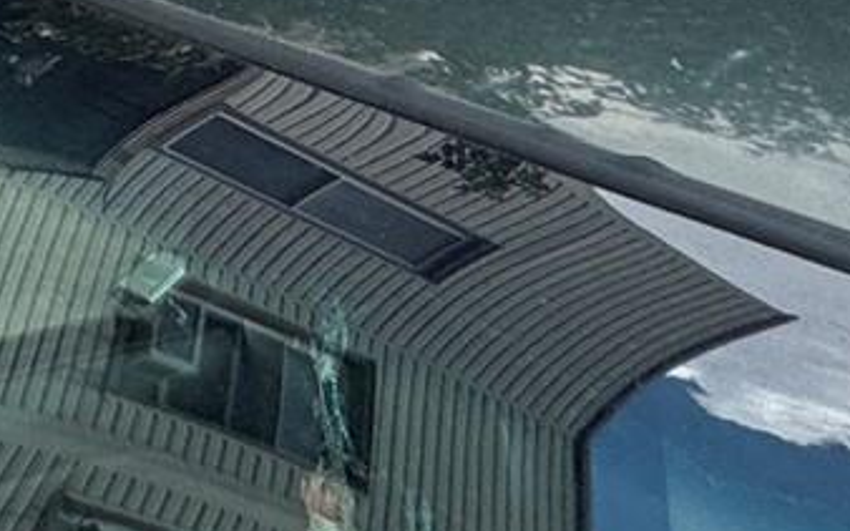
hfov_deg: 16.6
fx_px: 2084
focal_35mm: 90
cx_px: -903
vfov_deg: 10.3
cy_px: -1085
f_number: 2.2
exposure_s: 1/734
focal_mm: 2.22
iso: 40
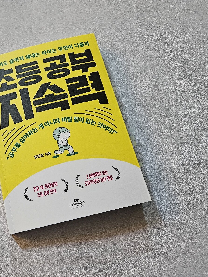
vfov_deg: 58.4
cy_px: 138
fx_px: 248
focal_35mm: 31
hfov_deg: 43.5
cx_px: 45
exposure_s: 1/120
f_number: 1.8
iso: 640
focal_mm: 5.4
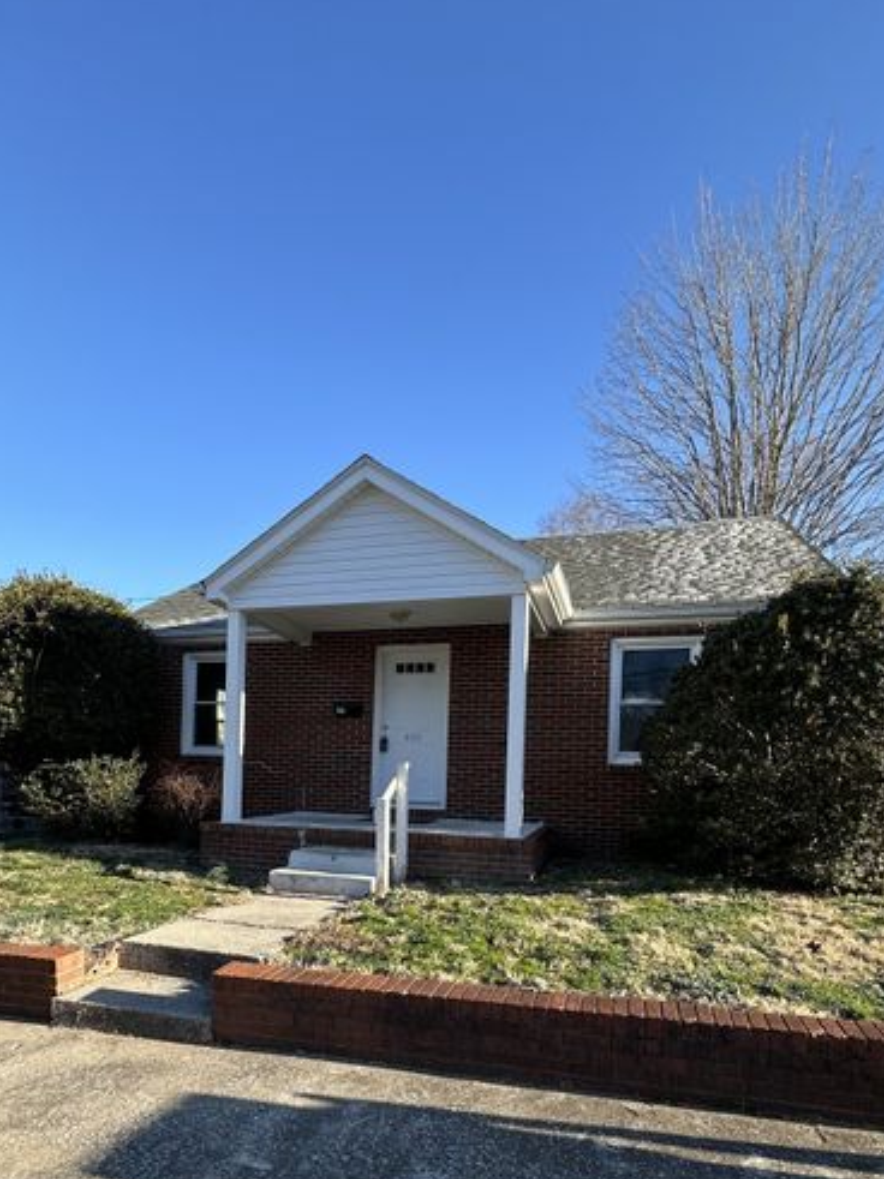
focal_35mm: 19
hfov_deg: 68.7
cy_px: 784
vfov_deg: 81.9
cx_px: 432
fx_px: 647
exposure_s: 1/493
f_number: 2.2
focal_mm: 2.22
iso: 40
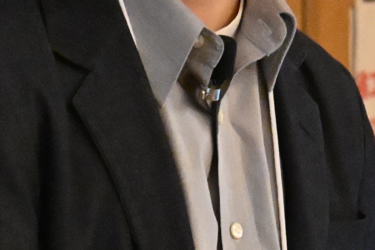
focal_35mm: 1809
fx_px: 18840
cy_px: 135
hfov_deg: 1.1
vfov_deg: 0.8
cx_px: 250
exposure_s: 1/50
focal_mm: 250
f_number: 6.3
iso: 12800
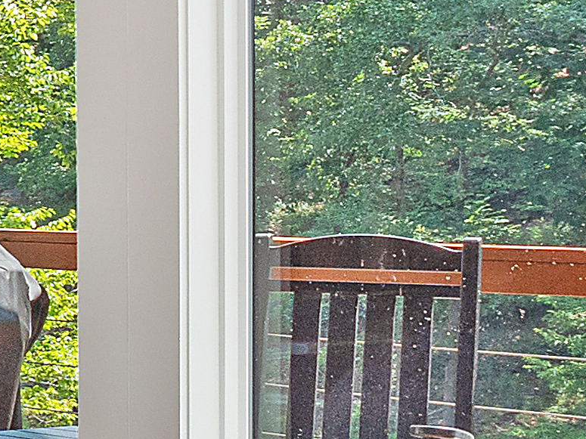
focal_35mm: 107
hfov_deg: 12.1
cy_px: 169
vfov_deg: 13.8
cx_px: -1040
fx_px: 1811
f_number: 5.6
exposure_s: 1/20
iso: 200
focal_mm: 8
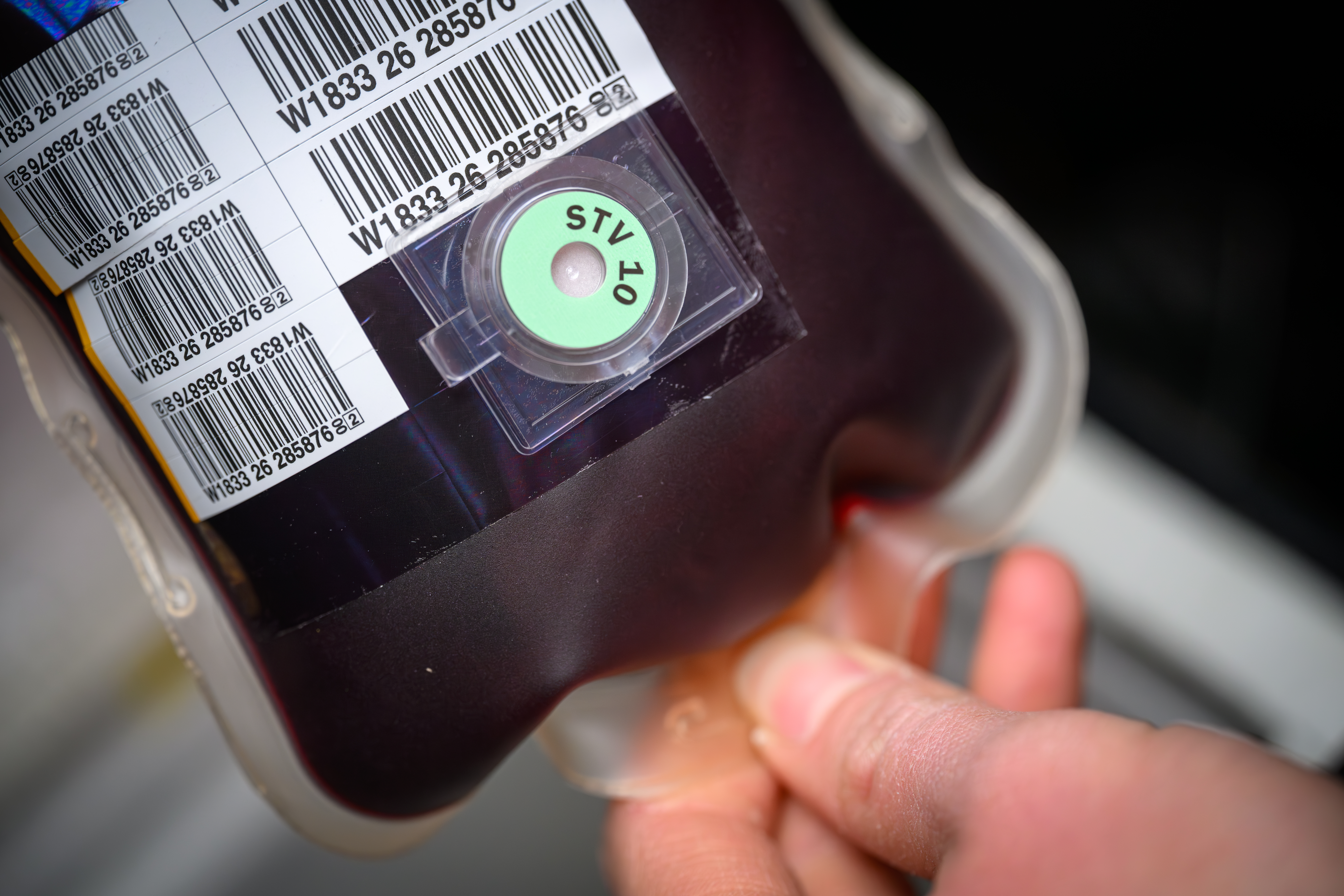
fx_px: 3920
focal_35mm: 105
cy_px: 448
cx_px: 672
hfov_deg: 19.5
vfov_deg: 13.0
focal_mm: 105
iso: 1000
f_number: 3.5
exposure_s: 1/1000
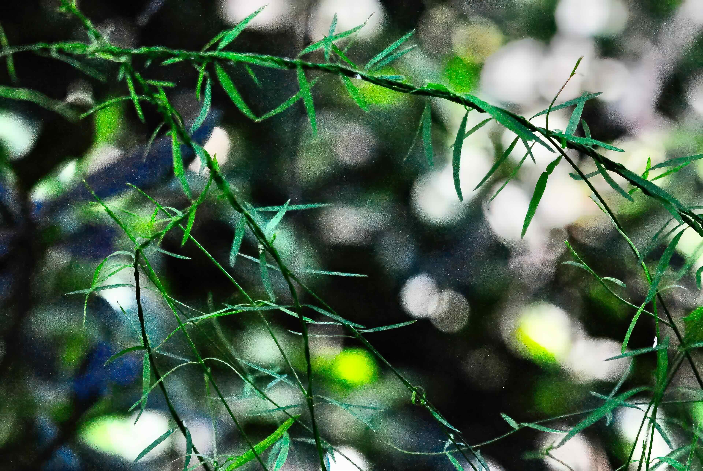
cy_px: 236
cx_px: 352
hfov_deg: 13.7
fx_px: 2933
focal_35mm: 150
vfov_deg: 9.2
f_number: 5.6
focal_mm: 100
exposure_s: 1/500
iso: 1600
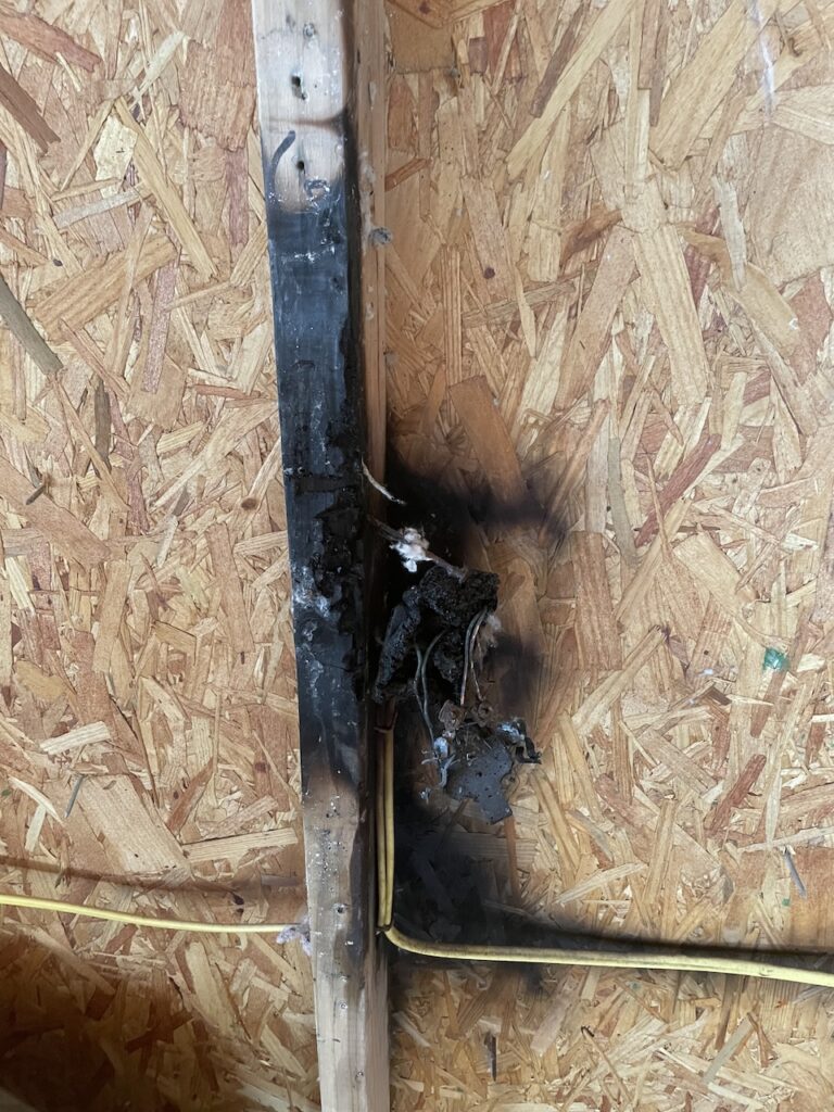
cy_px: 556
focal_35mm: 26
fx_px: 835
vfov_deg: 67.3
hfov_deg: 53.1
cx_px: 417
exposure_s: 1/54
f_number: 1.6
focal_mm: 4.2
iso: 500
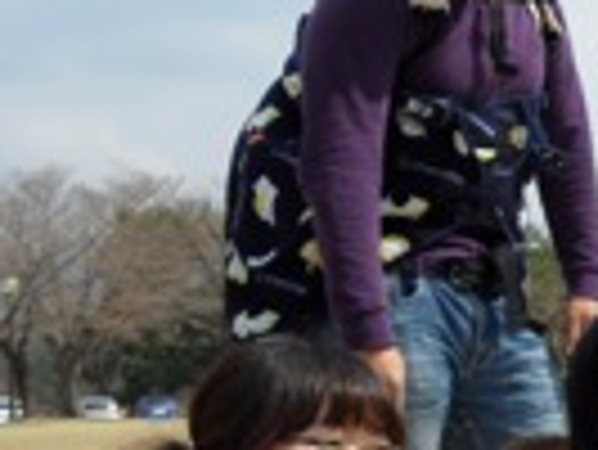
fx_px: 1539
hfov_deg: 18.6
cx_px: 976
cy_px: 346
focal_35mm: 89
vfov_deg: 16.5
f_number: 3.5
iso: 80
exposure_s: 1/750
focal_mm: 4.9
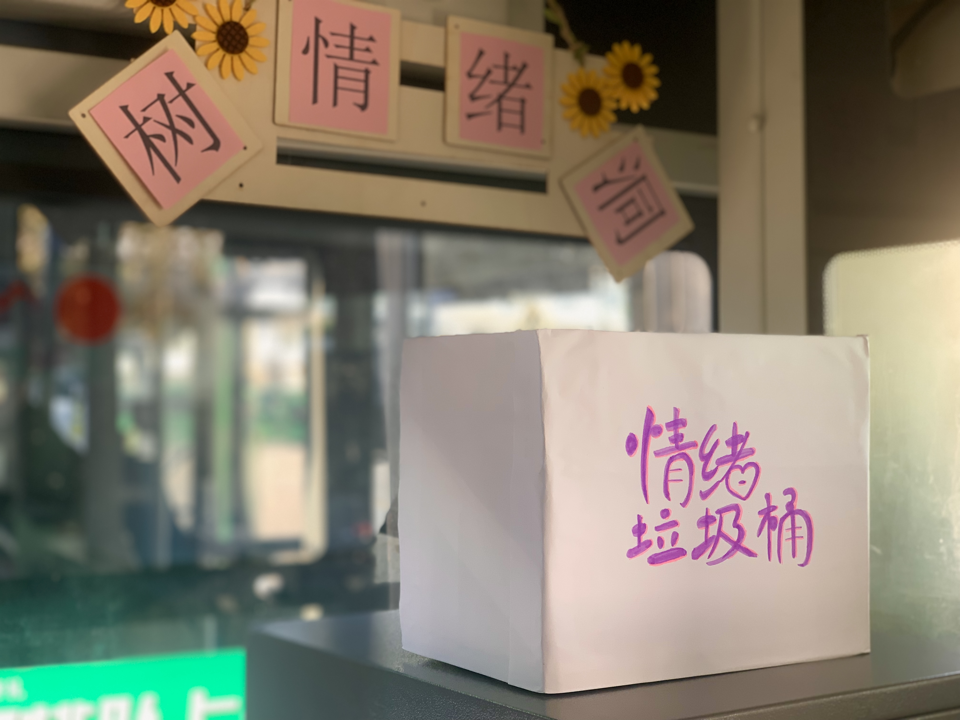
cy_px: 360
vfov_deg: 28.0
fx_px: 1442
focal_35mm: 52
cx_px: 480
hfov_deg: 36.8
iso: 40
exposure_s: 1/122
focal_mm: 6
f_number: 2.4
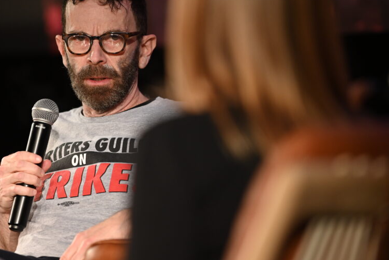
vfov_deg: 5.1
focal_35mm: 272
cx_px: 137
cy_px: 103
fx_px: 2940
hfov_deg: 7.6
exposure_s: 1/200
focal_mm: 200
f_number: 2.8
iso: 1600
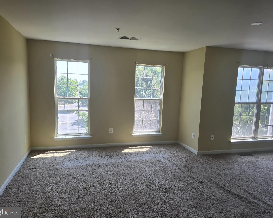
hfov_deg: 70.3
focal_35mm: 24
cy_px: 109
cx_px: 131
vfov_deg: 58.8
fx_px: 194
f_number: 1.7
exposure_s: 1/120
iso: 20
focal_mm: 6.3
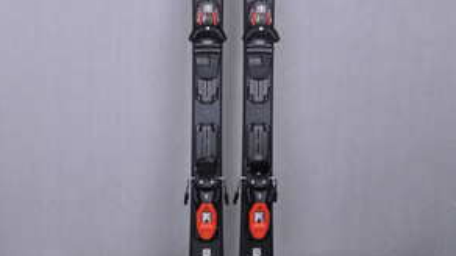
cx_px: 230
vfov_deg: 20.5
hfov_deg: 36.0
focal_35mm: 58
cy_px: 64
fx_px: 701
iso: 3200
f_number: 9.5
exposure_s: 1/125
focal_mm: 24
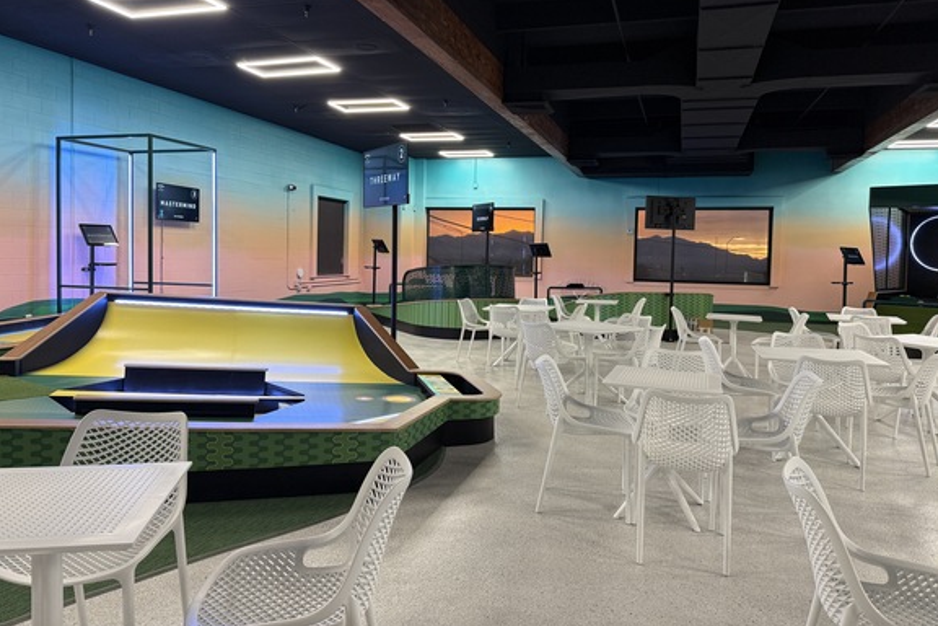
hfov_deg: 69.4
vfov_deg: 49.4
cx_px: 485
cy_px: 271
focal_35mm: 26
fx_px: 677
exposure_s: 1/60
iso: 160
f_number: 1.78
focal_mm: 6.76
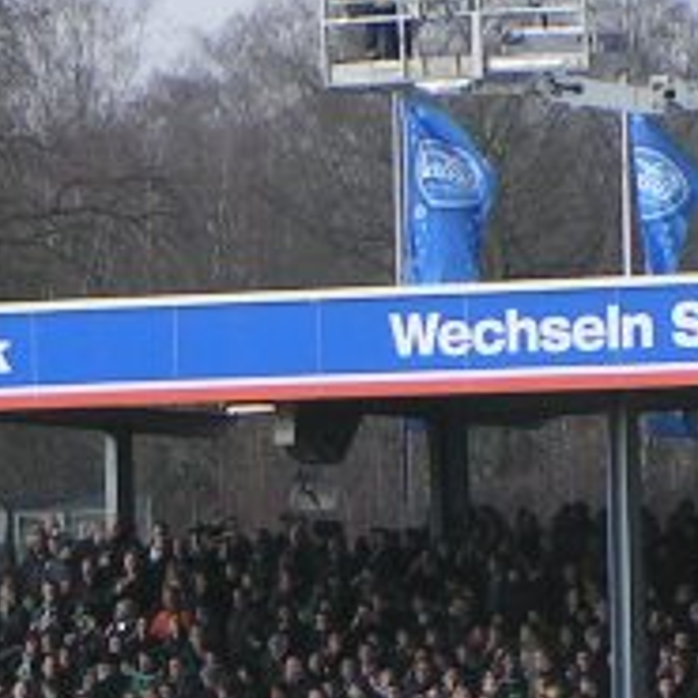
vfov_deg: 3.4
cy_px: 838
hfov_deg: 3.4
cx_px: -396
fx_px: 11886
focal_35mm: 521
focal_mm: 20.9
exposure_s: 1/250
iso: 50
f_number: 5.6
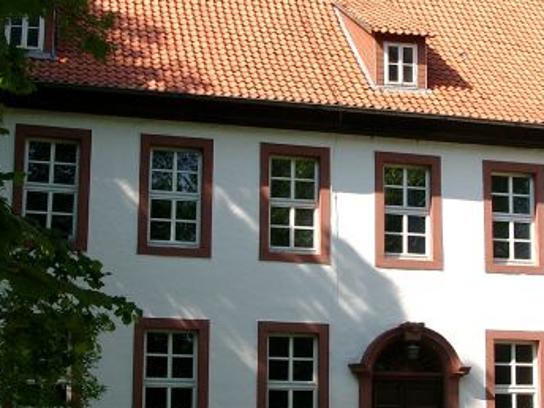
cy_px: 183
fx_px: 1242
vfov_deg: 18.7
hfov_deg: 24.6
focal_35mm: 79
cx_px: 345
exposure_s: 1/381
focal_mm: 7.13
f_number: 4
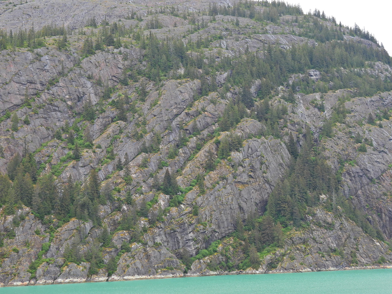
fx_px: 804
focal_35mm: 71
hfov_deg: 27.4
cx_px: 189
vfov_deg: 20.7
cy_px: 127
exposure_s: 1/160
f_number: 3.5
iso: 100
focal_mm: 10.7
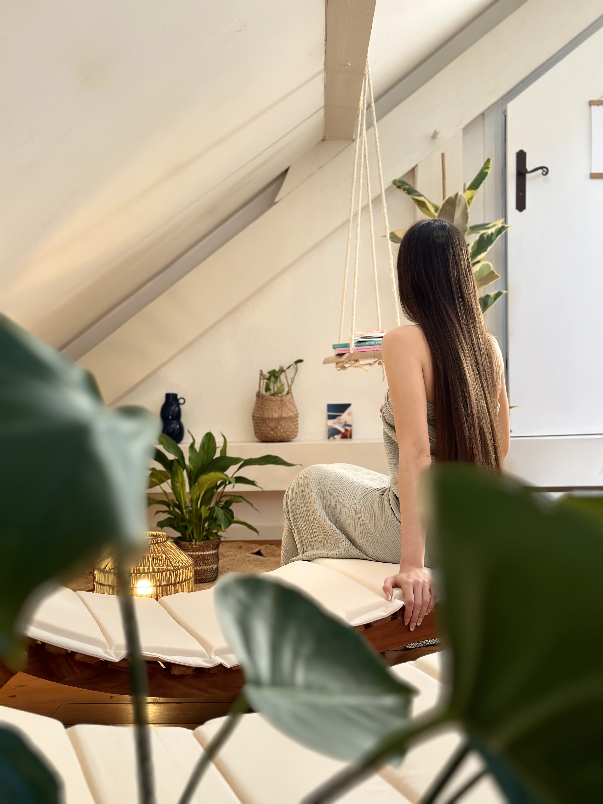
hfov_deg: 30.3
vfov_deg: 39.7
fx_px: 1115
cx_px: 302
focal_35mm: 48
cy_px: 402
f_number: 1.78
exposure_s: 1/101
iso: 125
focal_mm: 6.86
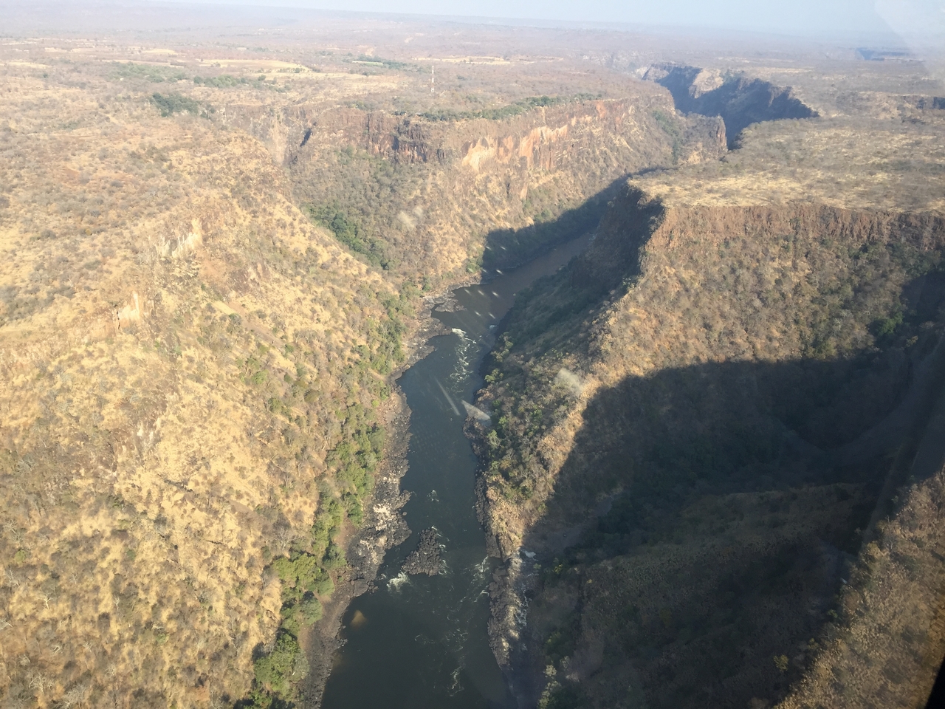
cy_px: 354
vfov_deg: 48.2
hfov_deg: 61.7
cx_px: 472
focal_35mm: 29
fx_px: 792
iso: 32
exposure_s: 1/719
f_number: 2.2
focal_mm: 4.15
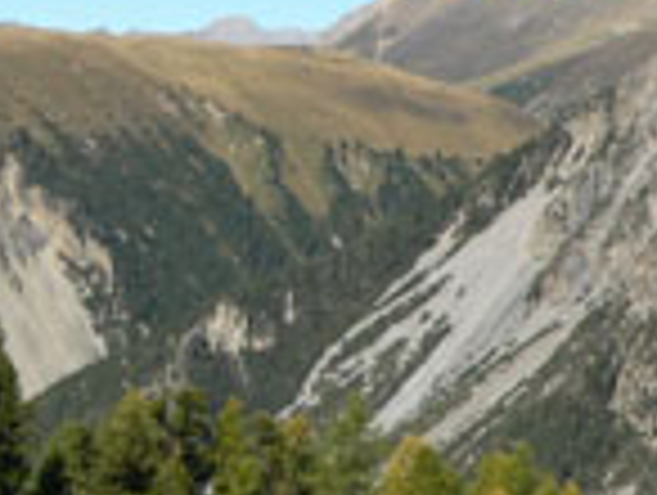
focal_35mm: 126
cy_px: 261
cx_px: -54
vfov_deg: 11.8
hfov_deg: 15.2
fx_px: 2395
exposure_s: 1/250
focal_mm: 6.8
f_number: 8
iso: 100
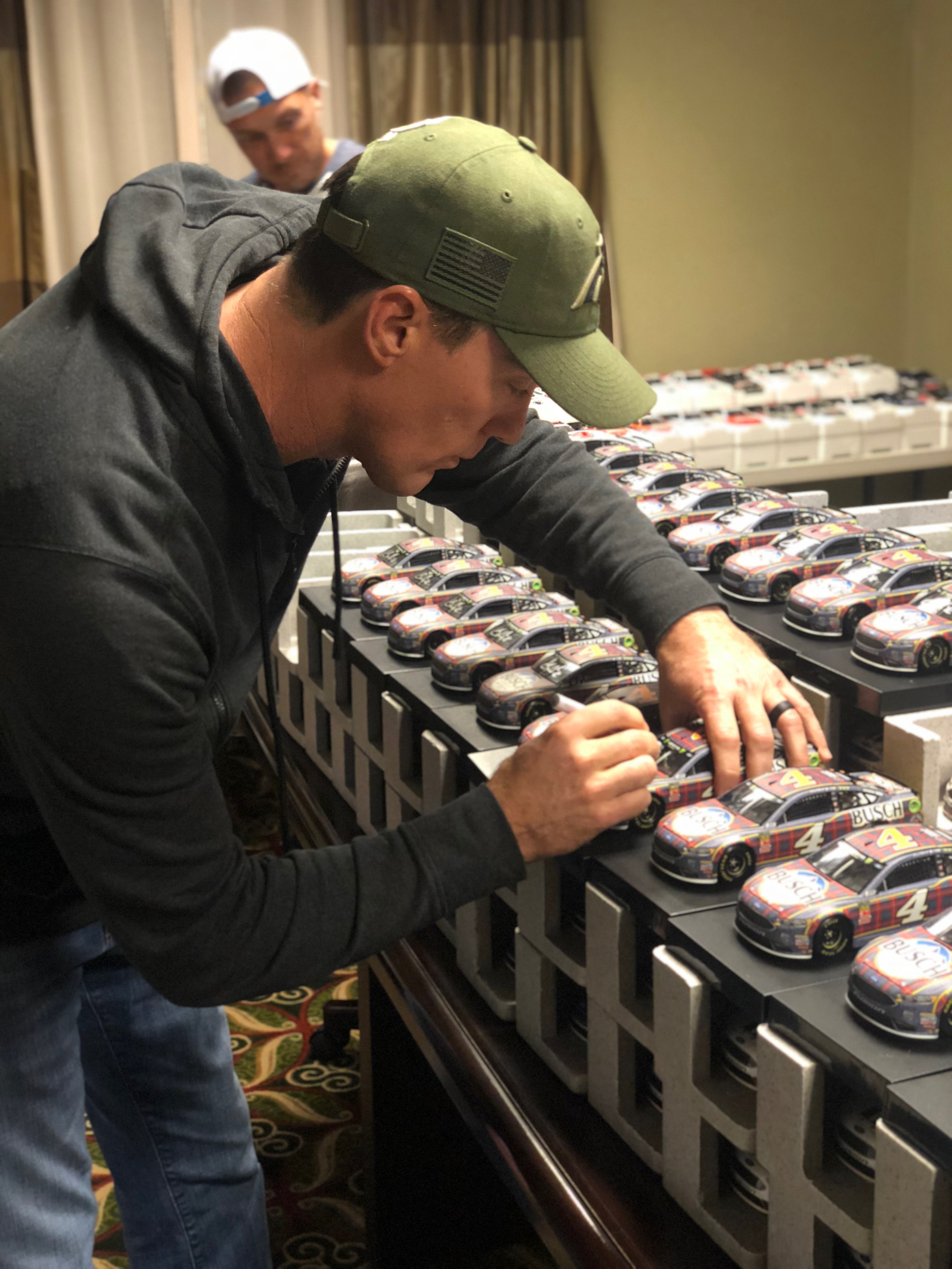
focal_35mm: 52
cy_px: 634
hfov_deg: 28.0
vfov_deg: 36.8
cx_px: 476
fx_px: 1907
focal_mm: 6
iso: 160
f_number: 2.4
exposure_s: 1/15
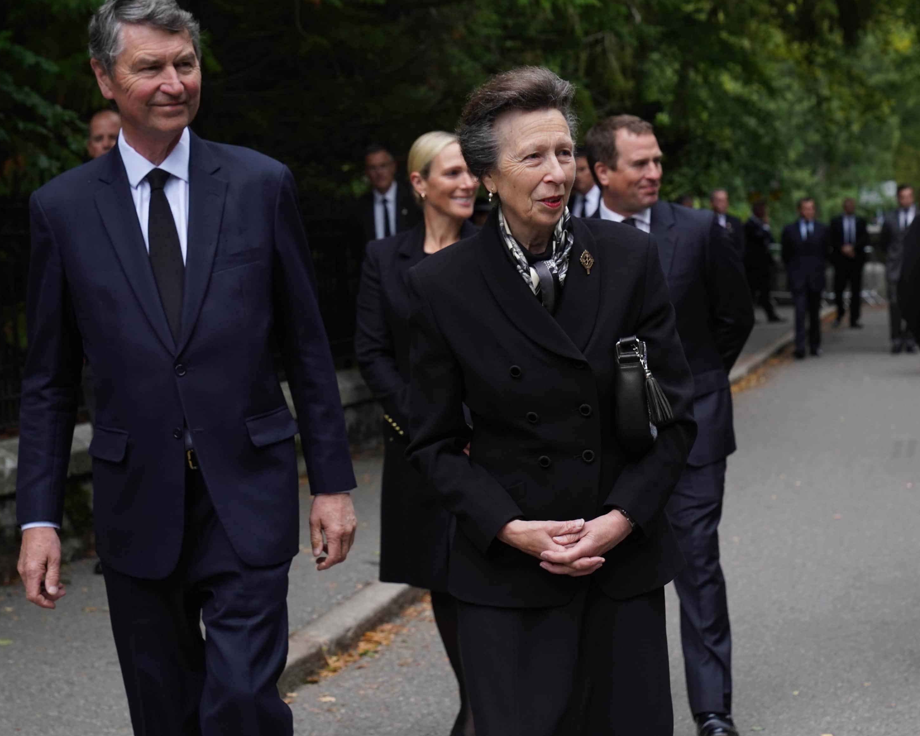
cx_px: 458
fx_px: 2151
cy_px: 368
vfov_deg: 19.4
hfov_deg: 24.1
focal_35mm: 79
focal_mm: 70
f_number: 6.3
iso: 1250
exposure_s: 1/1000
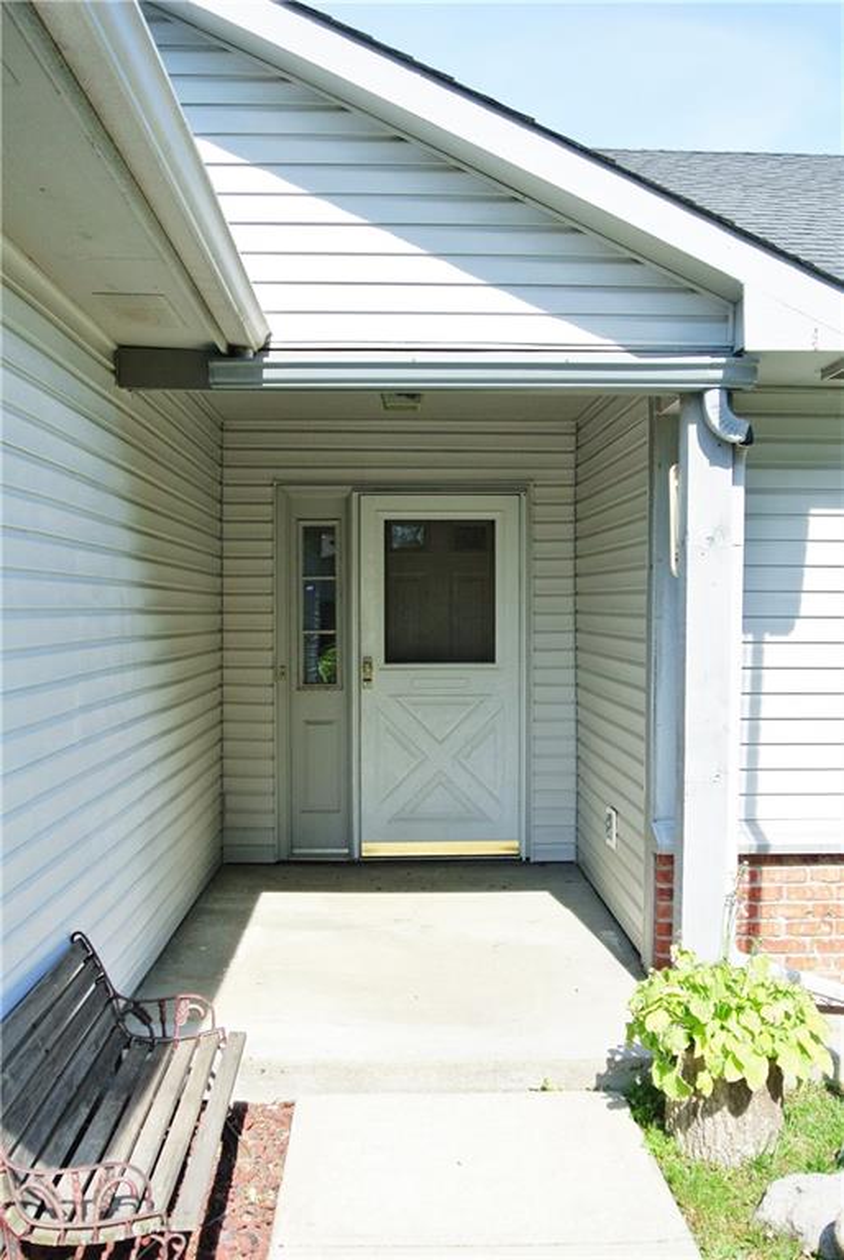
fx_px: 1262
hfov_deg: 37.0
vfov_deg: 53.1
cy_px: 630
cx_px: 422
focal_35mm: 36
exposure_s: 1/500
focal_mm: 13.6
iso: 100
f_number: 4.5
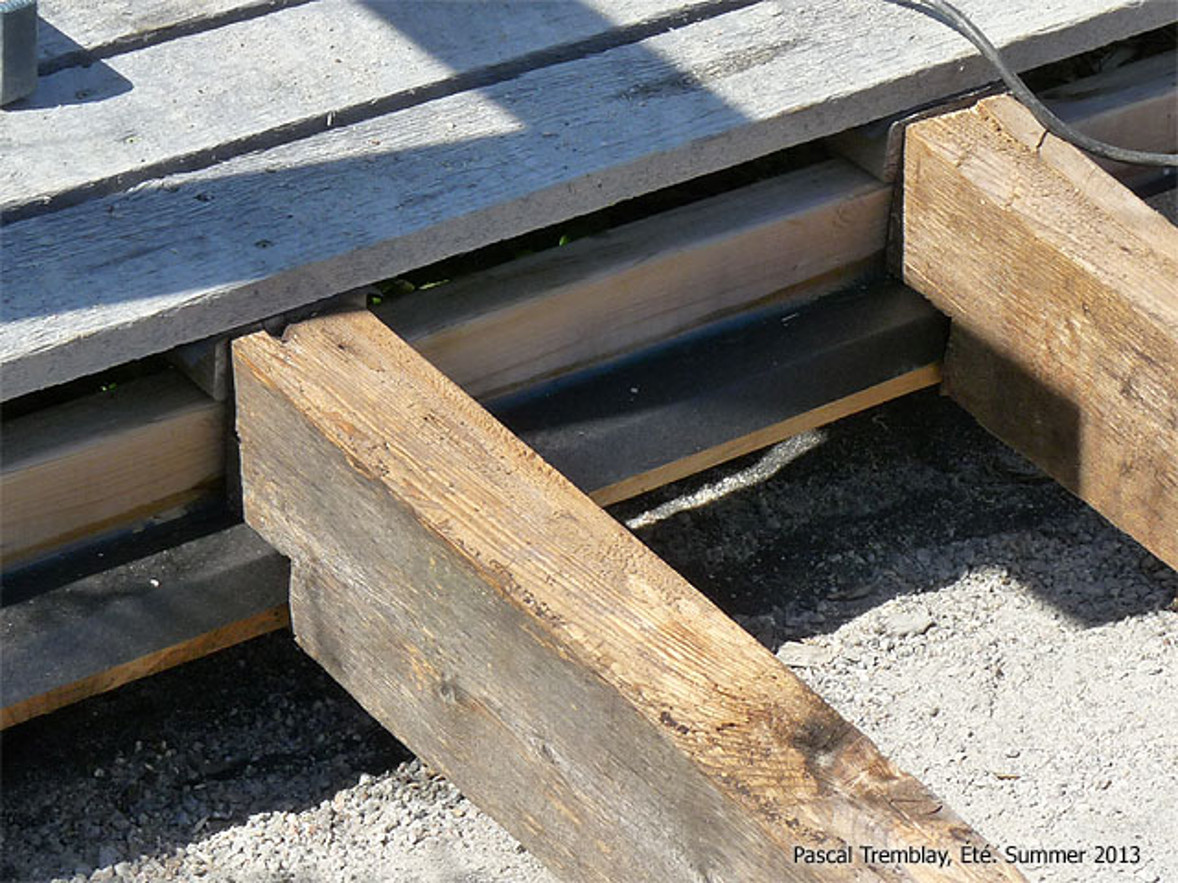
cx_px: 589
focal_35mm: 115
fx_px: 3914
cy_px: 442
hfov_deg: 17.1
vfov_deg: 12.9
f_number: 5.6
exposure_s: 1/320
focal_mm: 11.5
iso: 160
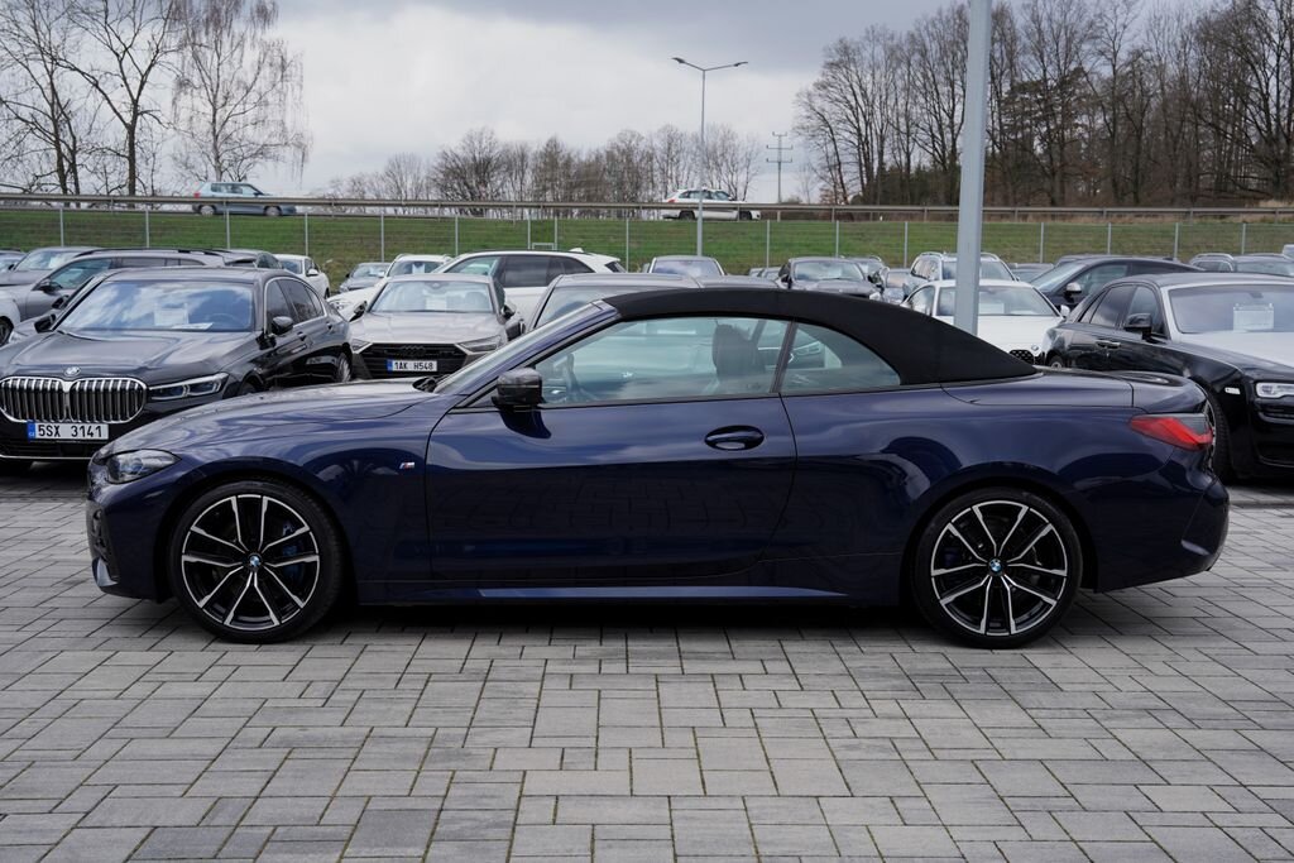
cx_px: 647
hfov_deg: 51.9
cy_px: 432
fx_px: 1330
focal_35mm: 37
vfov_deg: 36.0
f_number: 6.3
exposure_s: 1/200
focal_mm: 37
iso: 100
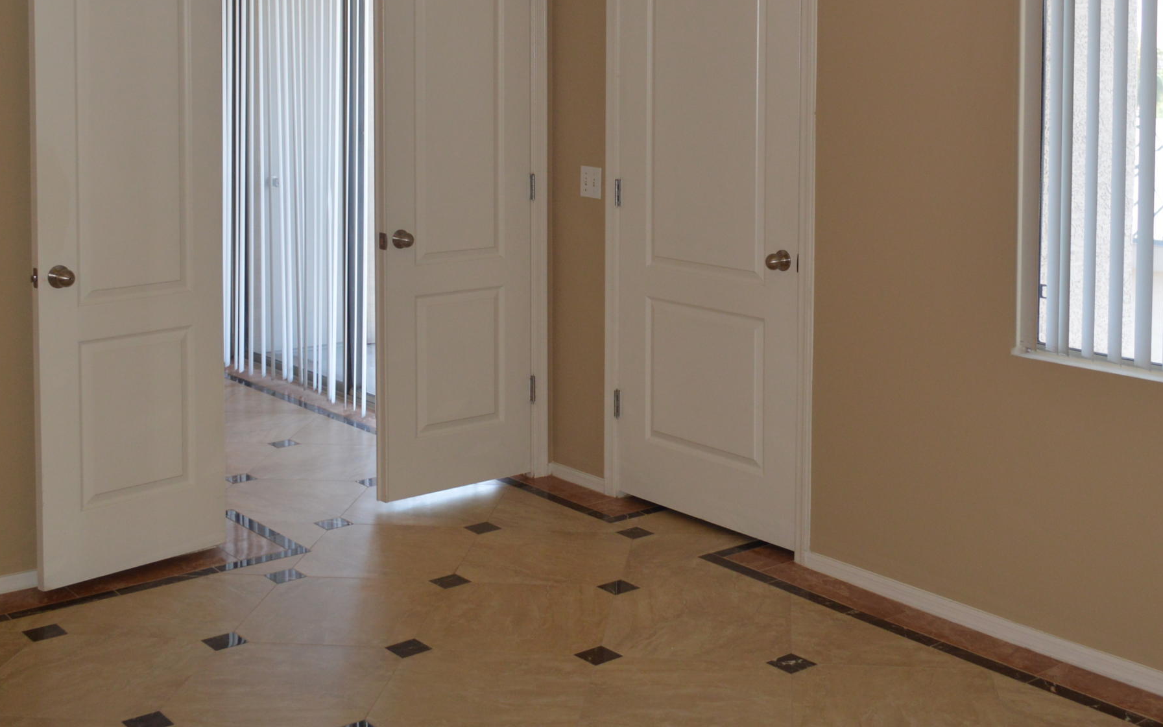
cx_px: 632
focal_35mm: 46
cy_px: 128
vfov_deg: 27.4
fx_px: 1458
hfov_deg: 43.4
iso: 360
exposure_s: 1/125
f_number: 4
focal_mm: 18
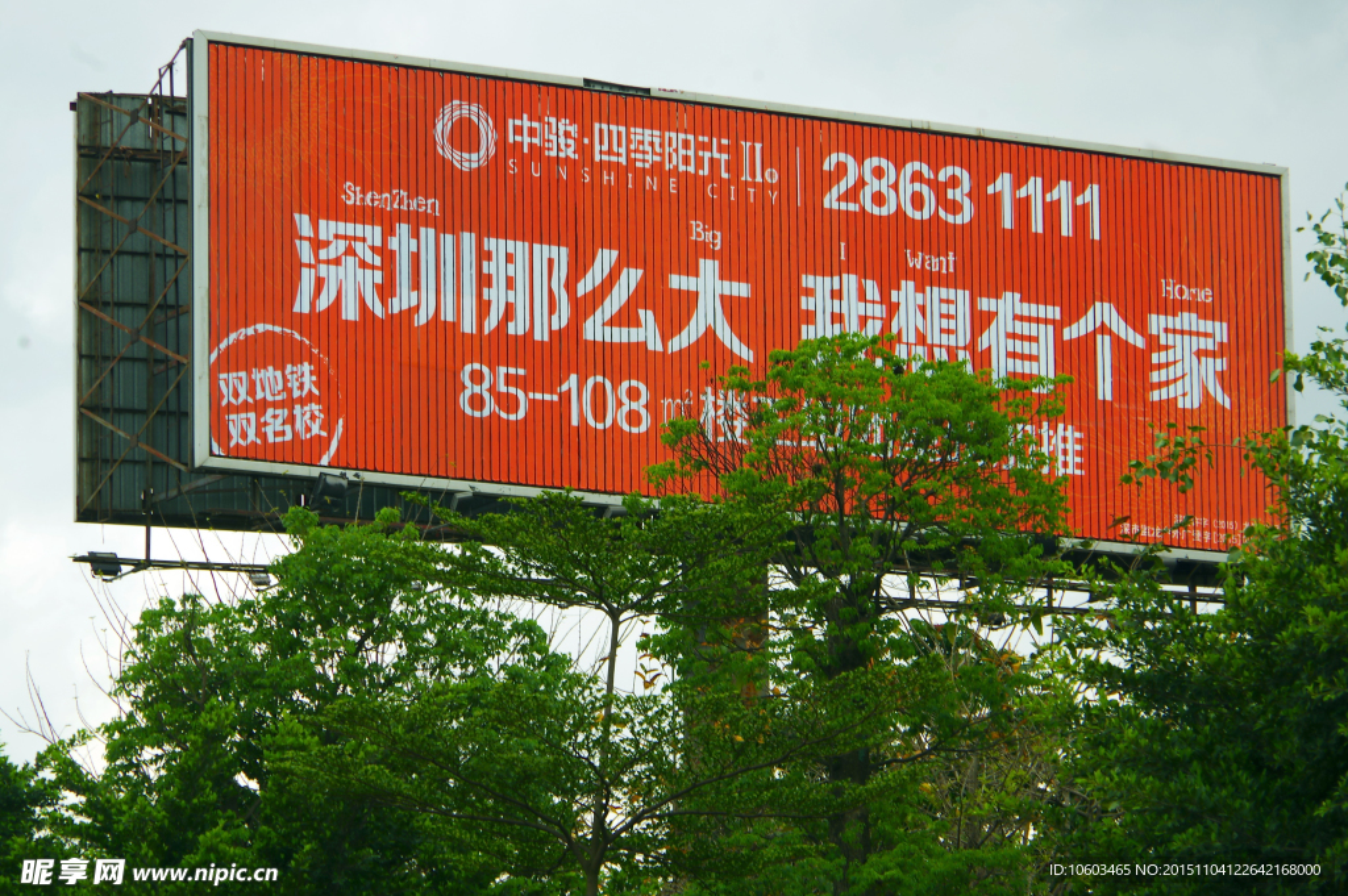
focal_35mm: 202
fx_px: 7558
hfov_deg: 10.2
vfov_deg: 6.8
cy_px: 448
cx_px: 674
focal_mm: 135
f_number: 16
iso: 100
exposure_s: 1/50
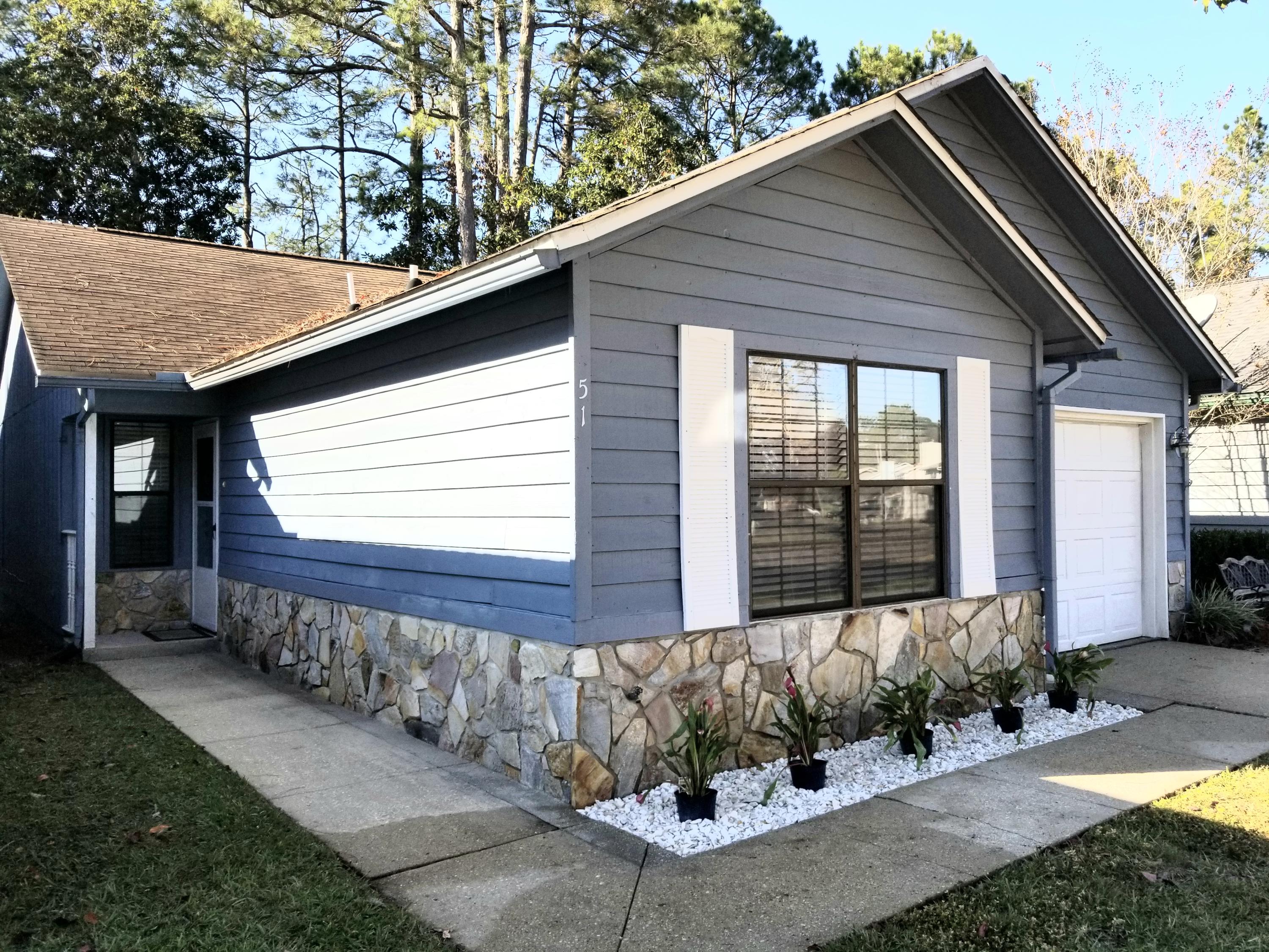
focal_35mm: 26
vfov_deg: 53.1
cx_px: 634
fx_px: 953
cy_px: 476
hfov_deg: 67.3
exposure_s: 1/1156
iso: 50
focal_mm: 4.3
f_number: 1.7
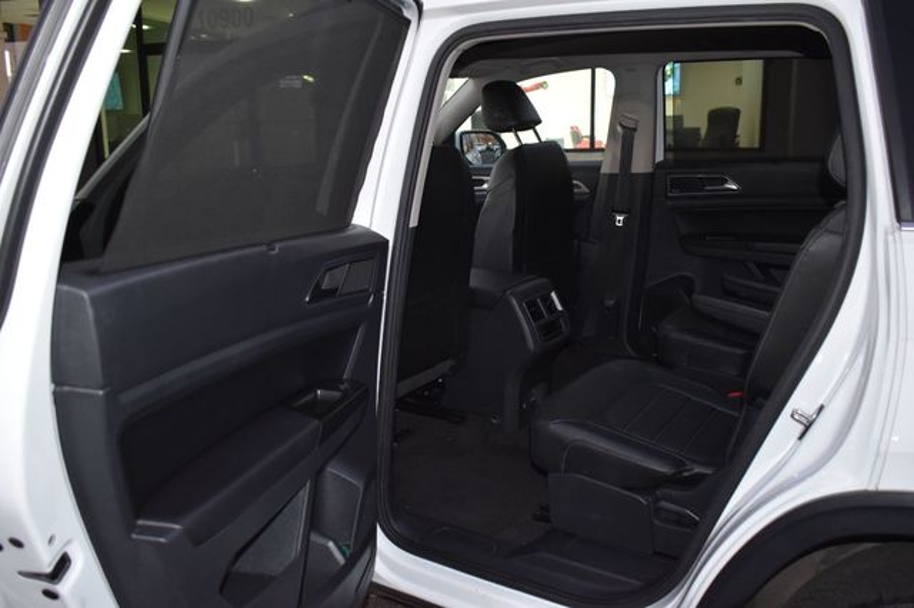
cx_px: 457
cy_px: 304
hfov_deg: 59.5
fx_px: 799
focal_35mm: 32
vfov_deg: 41.7
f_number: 3.8
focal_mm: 21
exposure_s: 1/30
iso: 1100
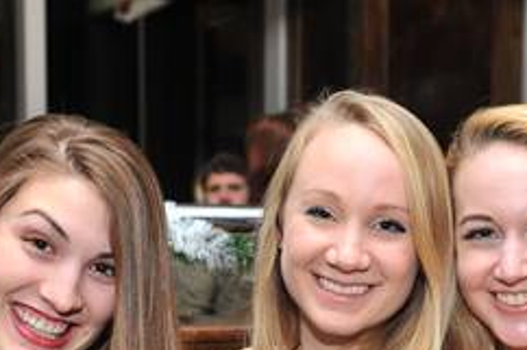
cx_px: 357
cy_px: 326
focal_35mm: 91
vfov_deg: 14.8
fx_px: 1331
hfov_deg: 22.3
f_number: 5
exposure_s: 1/100
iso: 800
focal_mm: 40
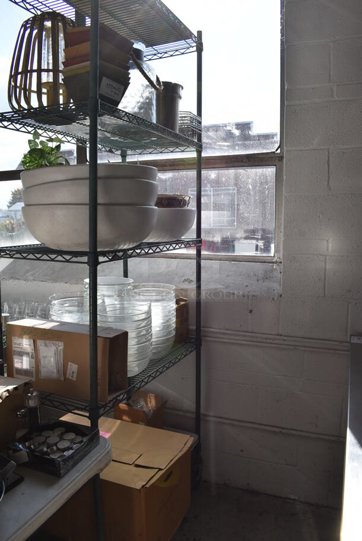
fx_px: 407
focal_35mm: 27
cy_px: 270
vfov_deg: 67.3
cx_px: 181
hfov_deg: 48.0
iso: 200
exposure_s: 1/250
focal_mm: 18
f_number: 8
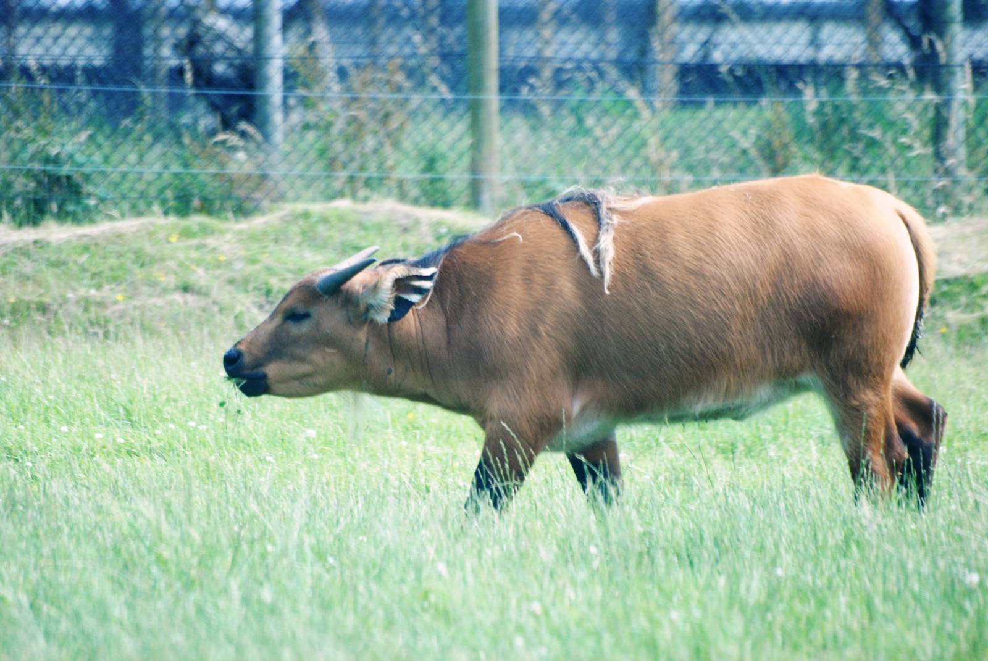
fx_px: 12364
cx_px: 494
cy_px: 330
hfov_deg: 4.6
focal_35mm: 450
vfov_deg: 3.1
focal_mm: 300
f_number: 5.6
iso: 400
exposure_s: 1/320
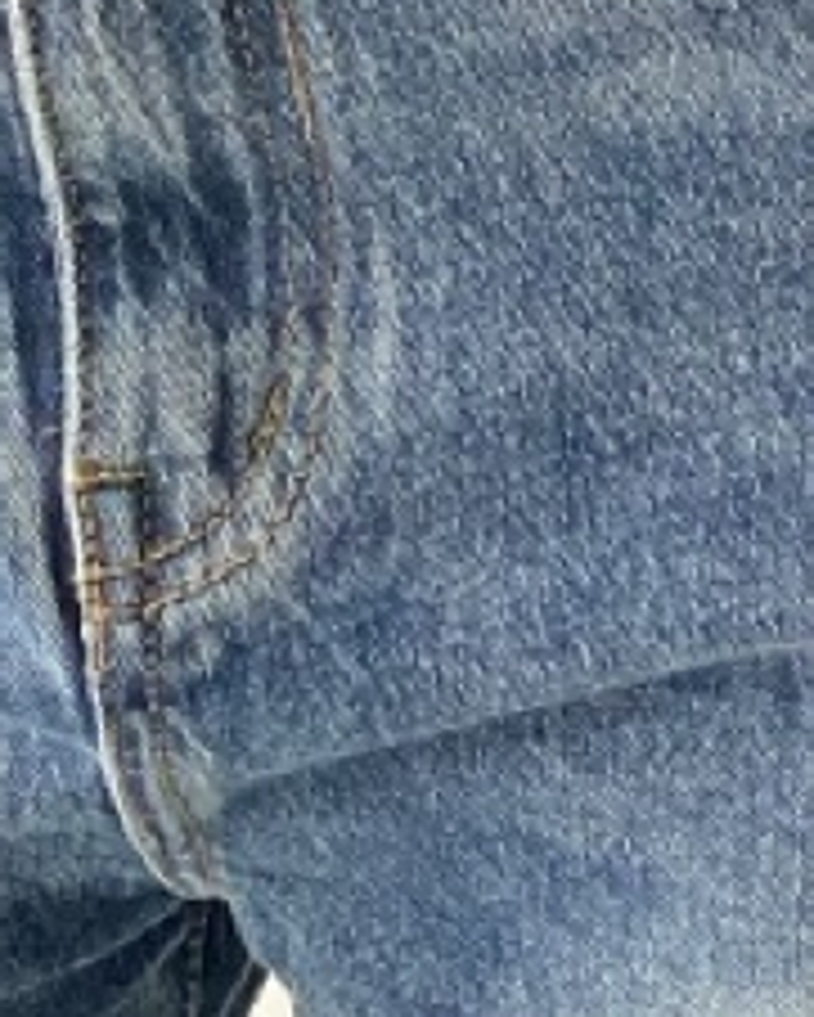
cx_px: 333
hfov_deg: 5.4
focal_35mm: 287
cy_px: -1346
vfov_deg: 6.4
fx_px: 8637
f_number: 2
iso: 125
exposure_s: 1/121
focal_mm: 6
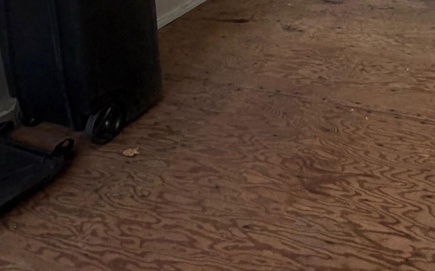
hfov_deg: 40.2
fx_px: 557
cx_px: 371
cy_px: -145
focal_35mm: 47
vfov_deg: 22.2
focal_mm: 2.22
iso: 100
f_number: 2.2
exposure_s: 1/121
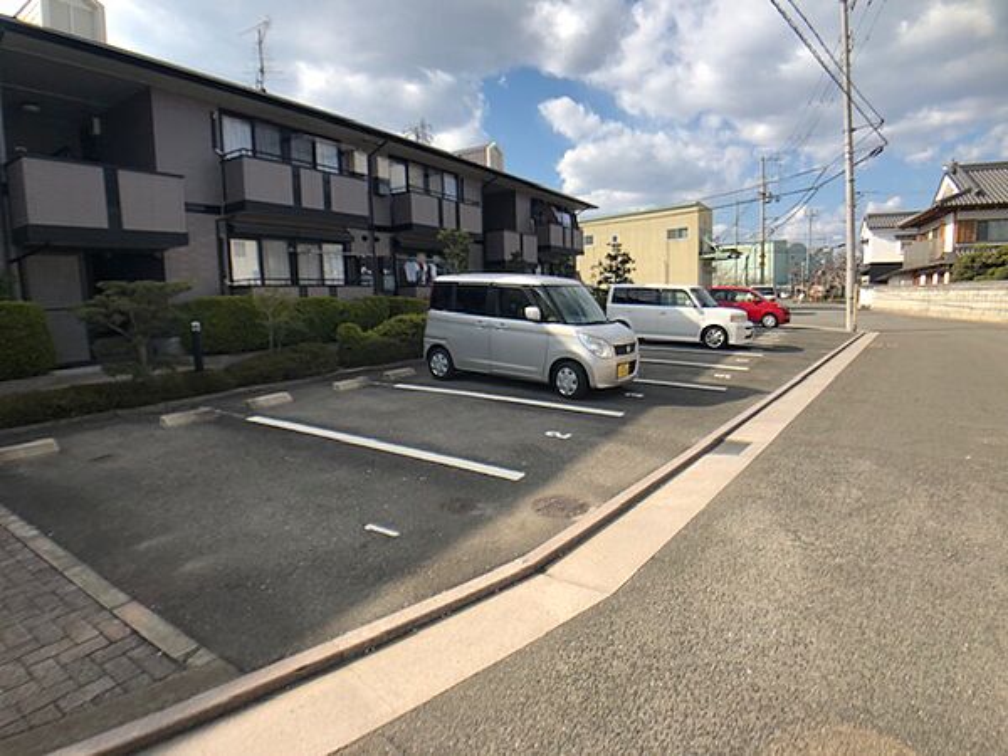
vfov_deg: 49.7
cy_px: 378
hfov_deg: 63.4
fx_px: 815
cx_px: 504
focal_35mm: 28
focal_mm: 4
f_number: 1.8
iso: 20
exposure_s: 1/1215
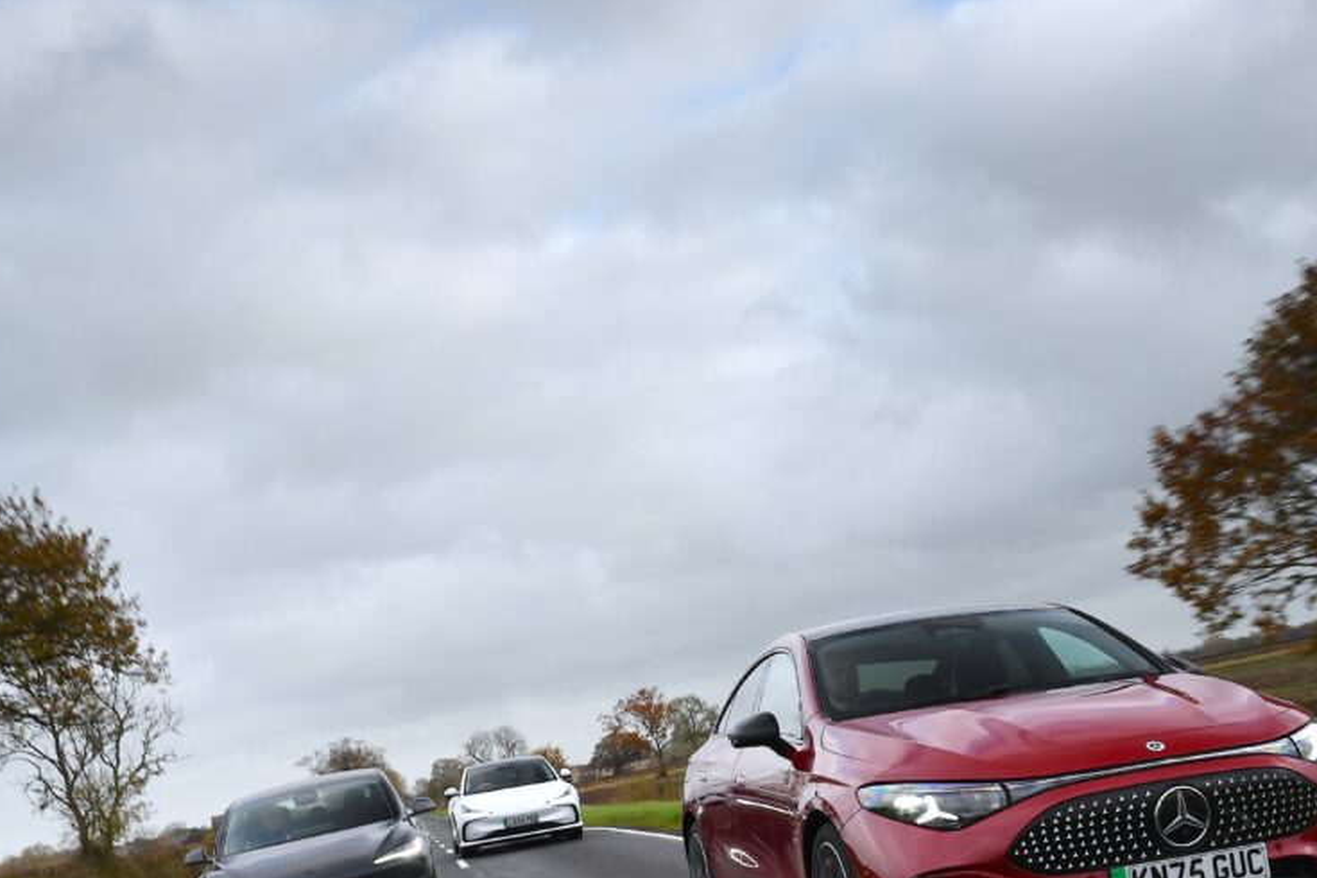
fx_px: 1683
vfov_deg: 29.1
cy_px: 578
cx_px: 860
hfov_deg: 42.3
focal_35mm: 46
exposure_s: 1/30
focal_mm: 22
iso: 250
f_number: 11
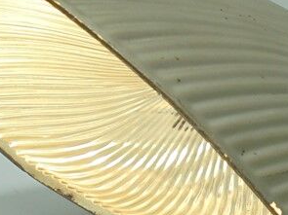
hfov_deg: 16.8
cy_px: 141
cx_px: 238
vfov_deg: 12.7
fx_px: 965
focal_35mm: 116
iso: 100
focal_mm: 6.9
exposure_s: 1/100
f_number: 4.2
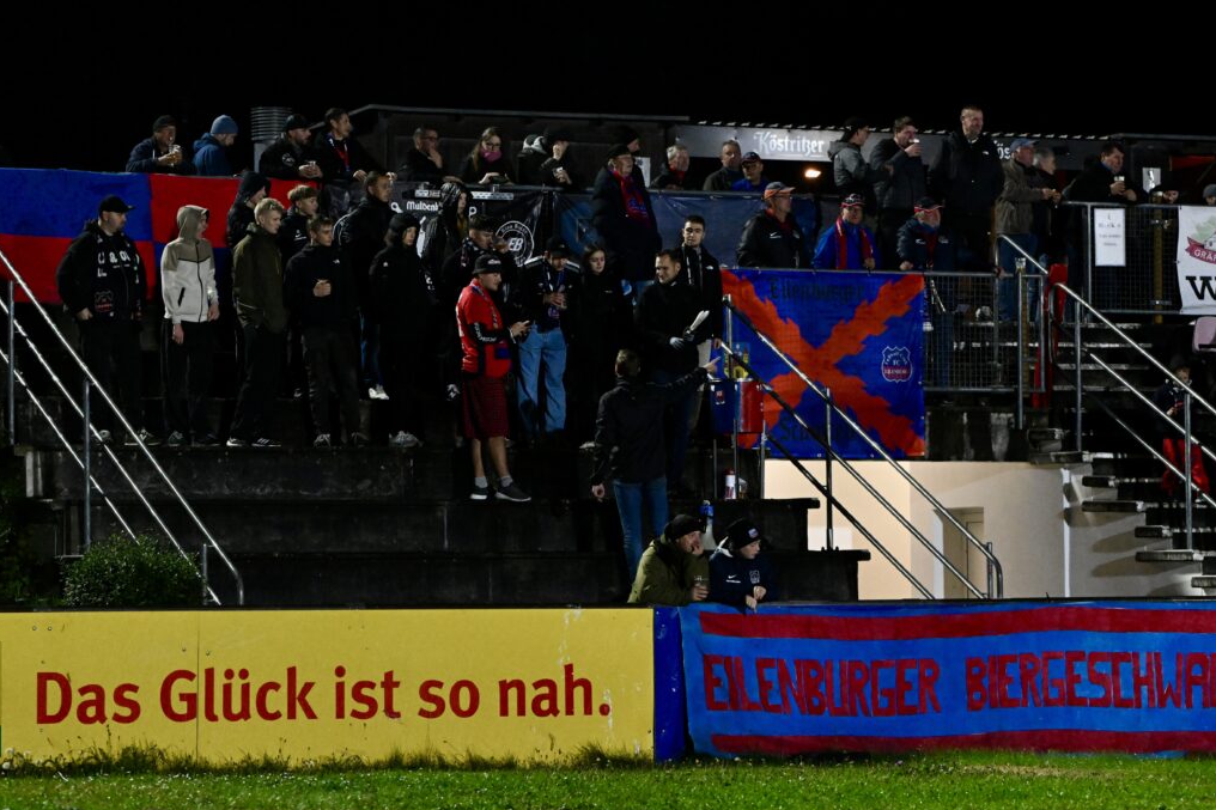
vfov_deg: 11.3
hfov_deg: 16.9
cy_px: 407
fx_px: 4086
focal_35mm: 121
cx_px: 608
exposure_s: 1/640
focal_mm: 120
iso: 8000
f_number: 4.5
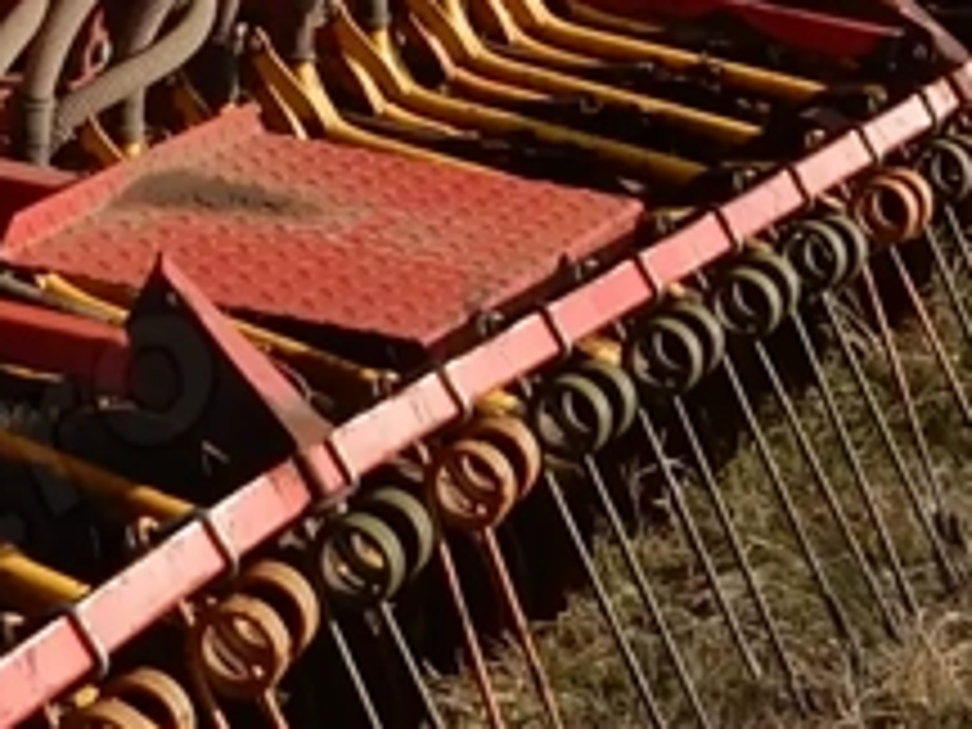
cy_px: -400
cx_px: 256
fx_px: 4689
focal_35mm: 167
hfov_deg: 11.8
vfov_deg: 8.7
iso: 125
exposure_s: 1/1000
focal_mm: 6.4
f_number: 4
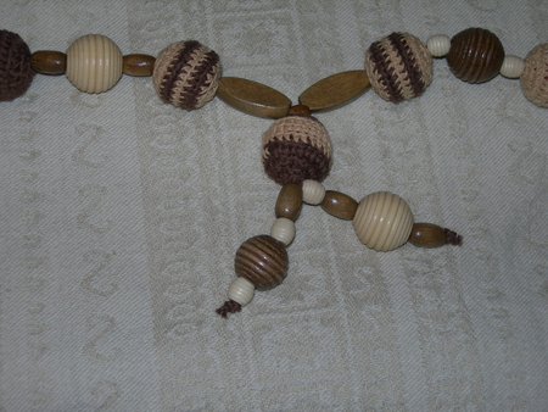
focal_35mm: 72
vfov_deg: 20.5
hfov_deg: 27.0
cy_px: 206
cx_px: 274
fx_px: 1140
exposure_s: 1/60.1
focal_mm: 14.9
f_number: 3.7
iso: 50
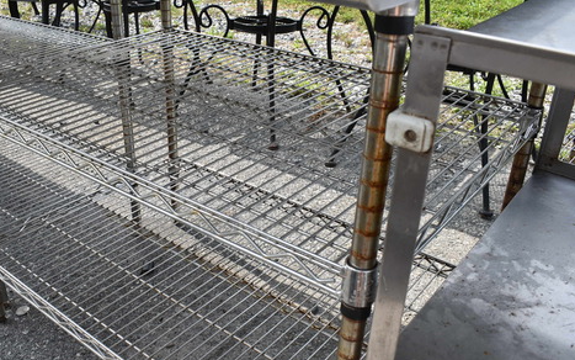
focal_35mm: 36
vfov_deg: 35.3
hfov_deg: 53.6
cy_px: 192
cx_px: 229
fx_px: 564
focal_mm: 18
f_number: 8
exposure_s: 1/400
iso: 200
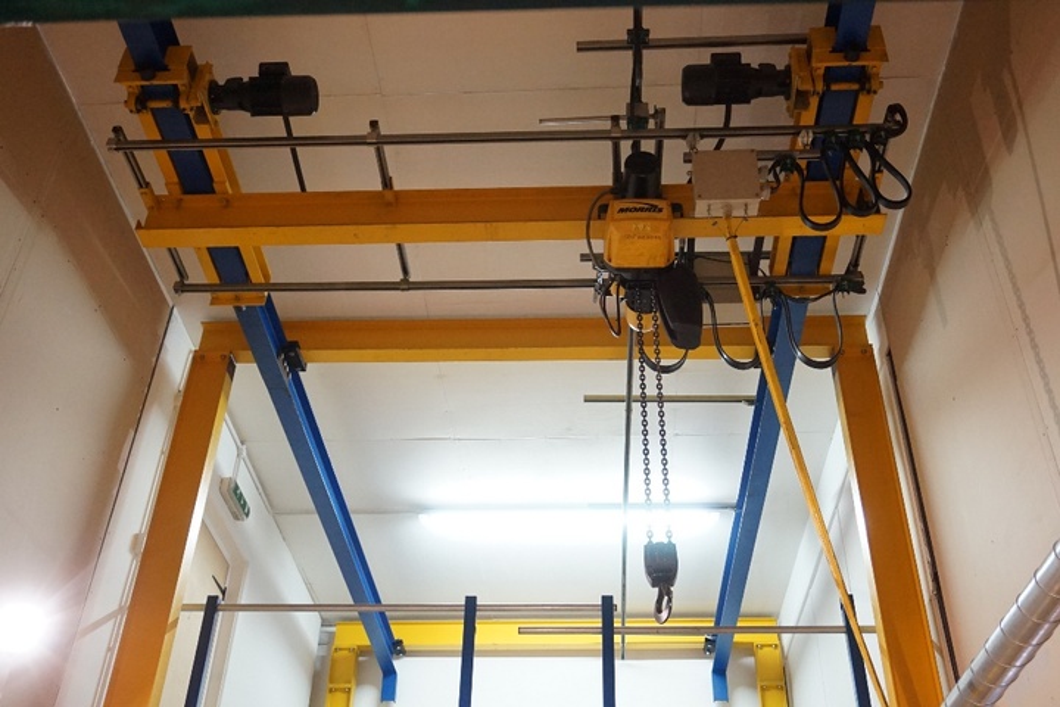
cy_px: 354
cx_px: 530
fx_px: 1104
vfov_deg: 35.5
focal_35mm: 38
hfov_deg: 51.3
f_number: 4.5
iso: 3200
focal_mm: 25
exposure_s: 1/80
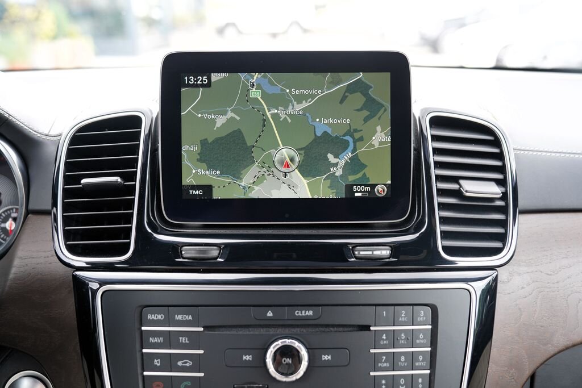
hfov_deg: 51.9
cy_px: 194
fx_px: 598
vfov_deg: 36.0
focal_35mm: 37
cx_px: 291
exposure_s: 1/60
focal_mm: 37
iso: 400
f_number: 4
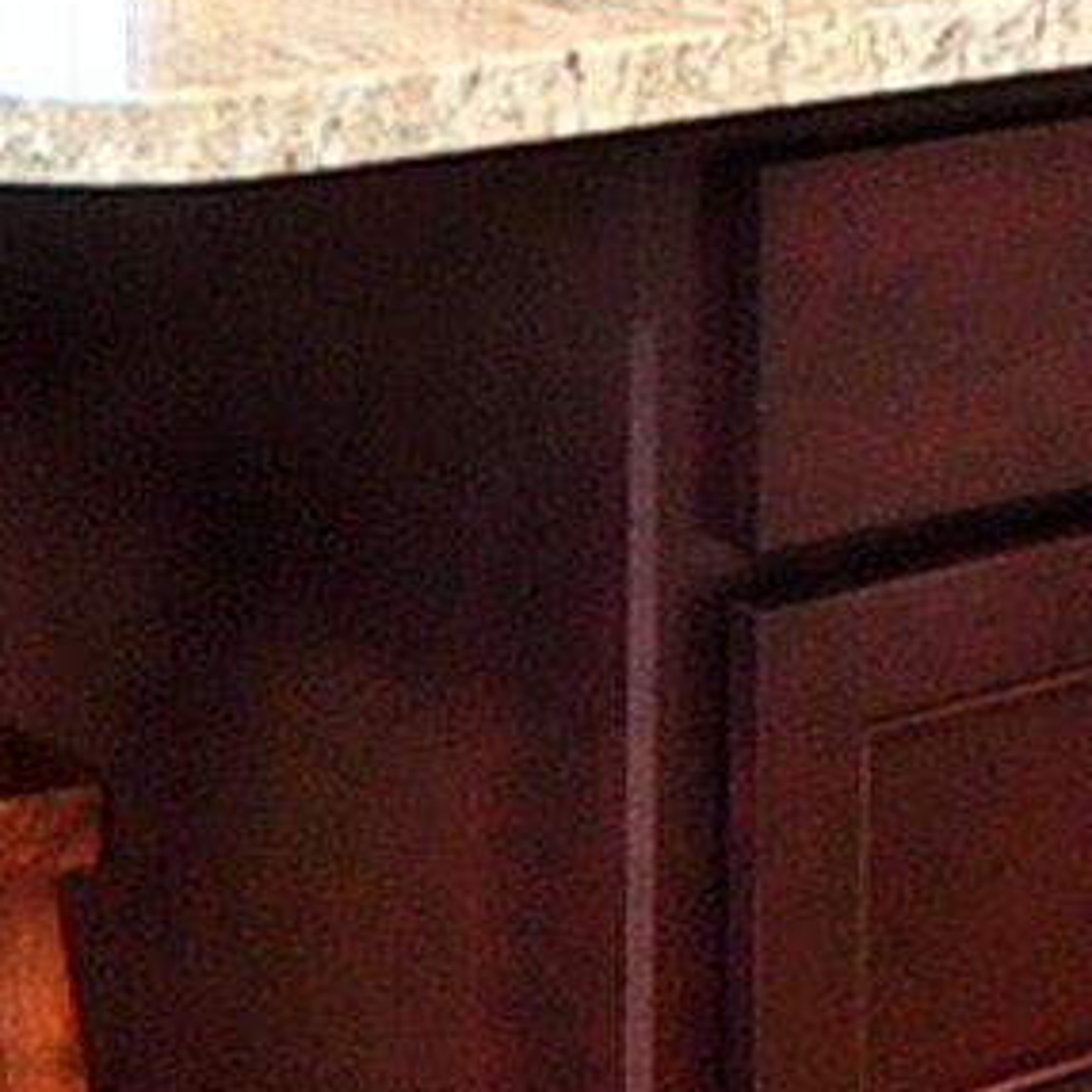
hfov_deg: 13.5
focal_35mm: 129
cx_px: 580
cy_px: -901
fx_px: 4604
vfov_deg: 12.3
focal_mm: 10
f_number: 5
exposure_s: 1/30
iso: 250
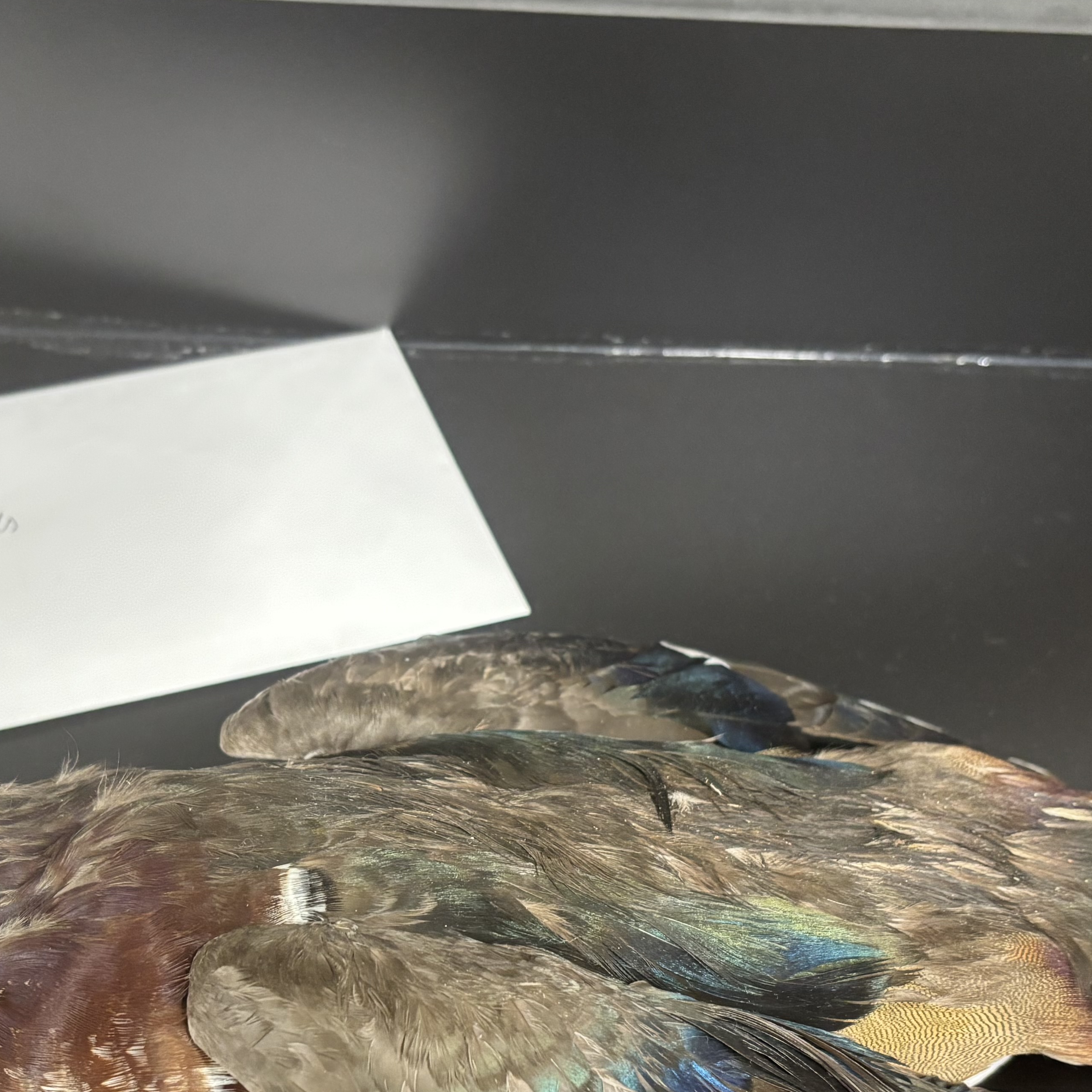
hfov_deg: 33.2
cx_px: 413
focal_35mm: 51
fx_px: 1820
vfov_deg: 32.6
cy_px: 843
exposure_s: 1/60
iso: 320
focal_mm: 5.96
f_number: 1.6
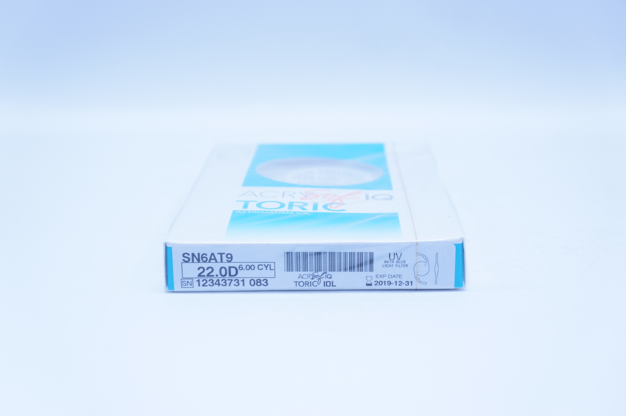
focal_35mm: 56
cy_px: 208
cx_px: 313
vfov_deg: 24.3
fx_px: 964
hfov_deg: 36.0
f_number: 4.5
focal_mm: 37
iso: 800
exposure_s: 1/250
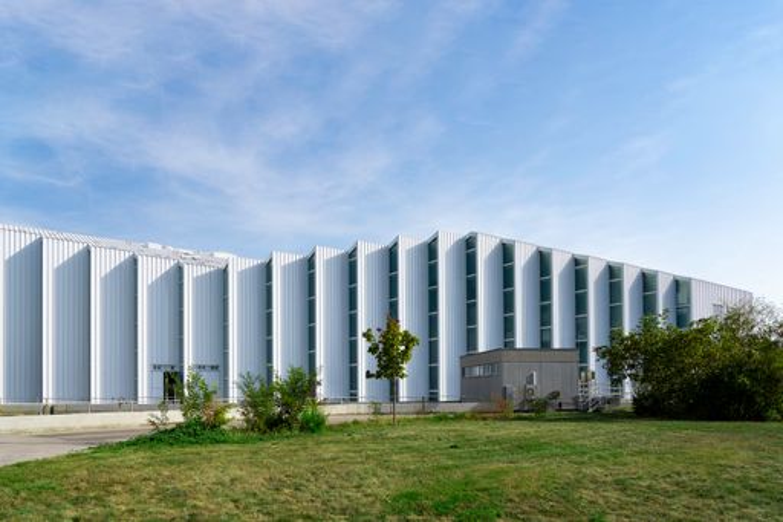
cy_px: 261
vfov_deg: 53.1
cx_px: 392
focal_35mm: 24
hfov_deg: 73.8
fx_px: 522
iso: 125
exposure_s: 1/320
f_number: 9
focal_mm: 24
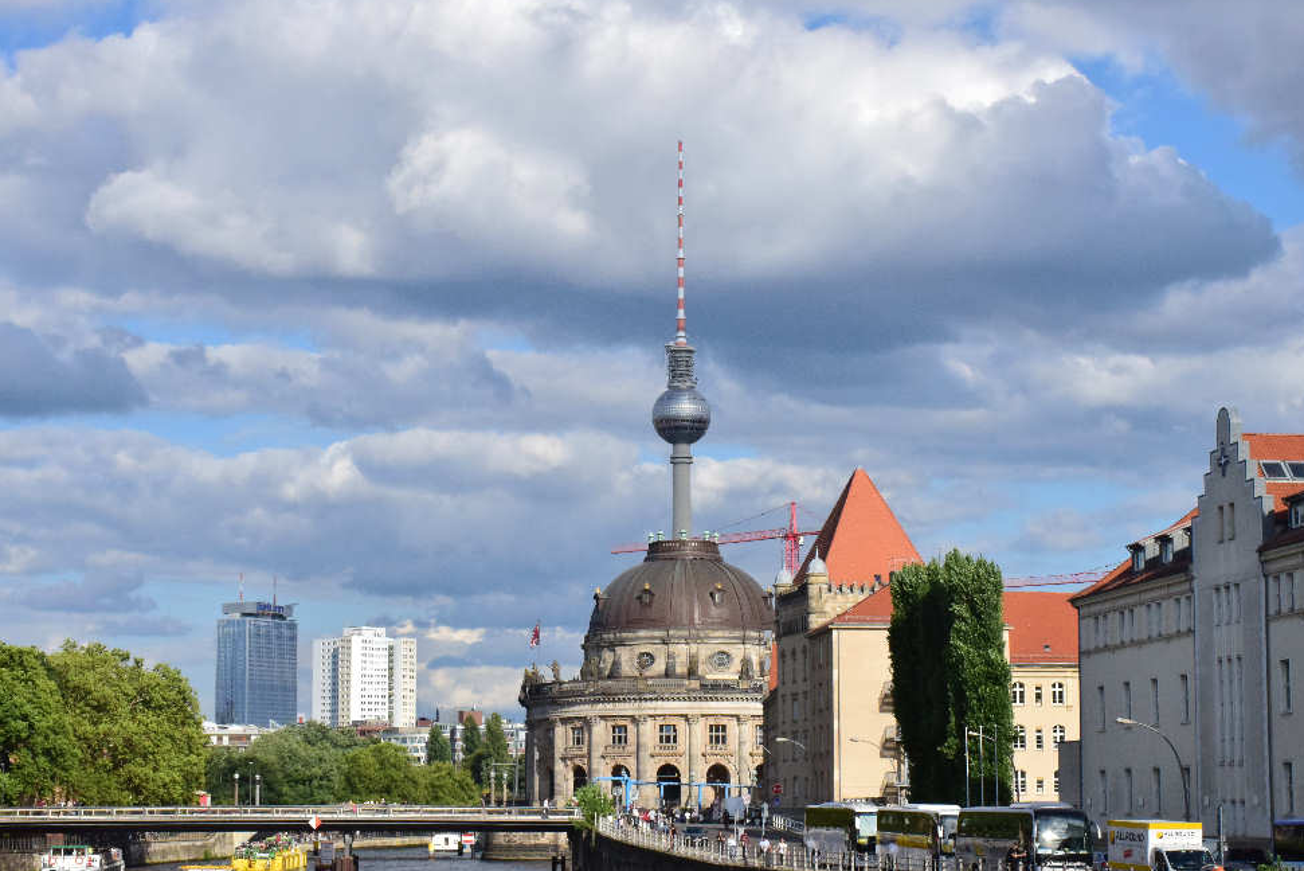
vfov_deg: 19.6
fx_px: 2519
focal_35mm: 70
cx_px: 670
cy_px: 440
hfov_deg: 29.0
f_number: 18
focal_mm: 45
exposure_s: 1/1250
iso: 1600
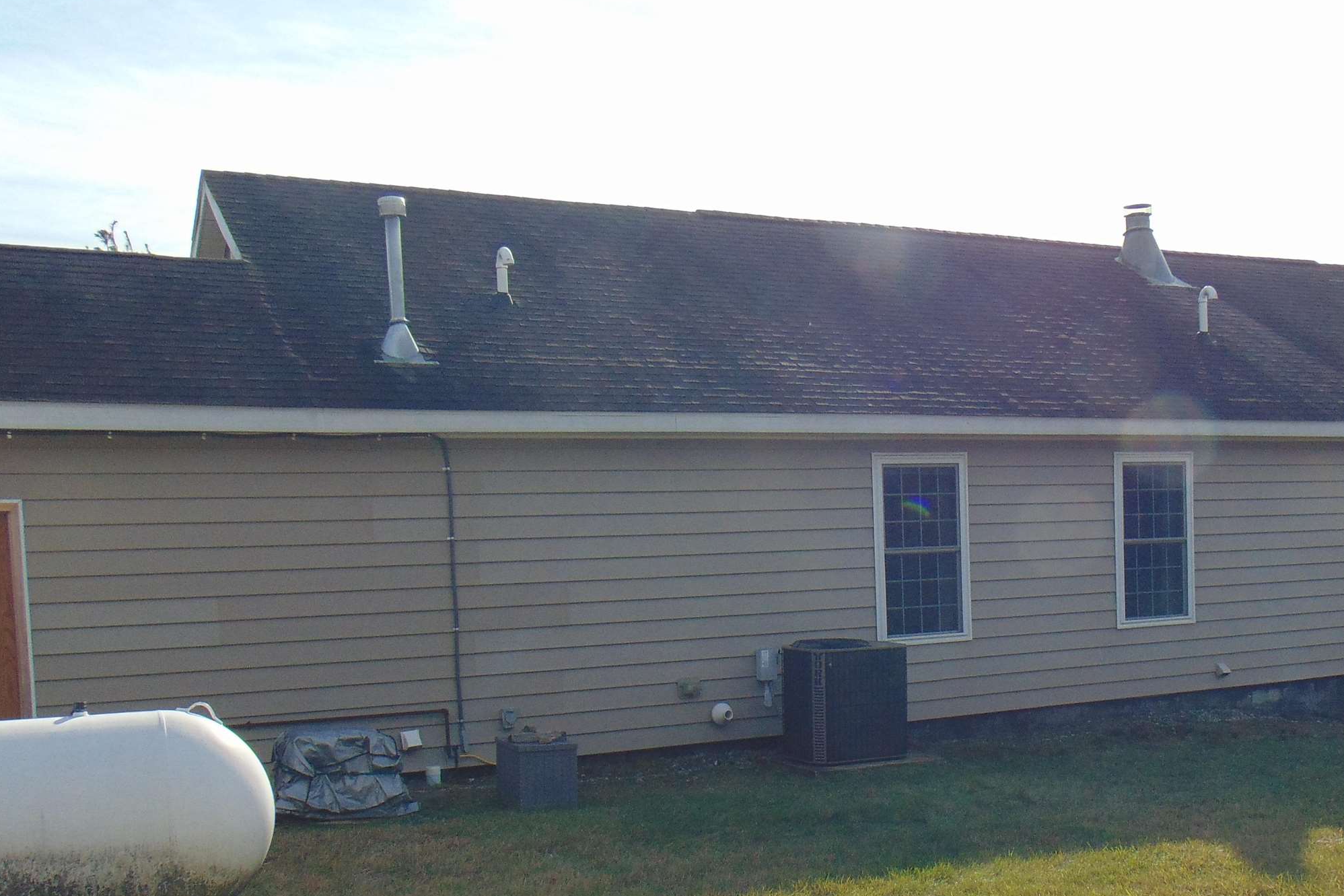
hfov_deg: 48.0
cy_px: 648
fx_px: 1493
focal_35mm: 40
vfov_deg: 32.9
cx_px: 847
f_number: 7.7
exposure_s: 1/250
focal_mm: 4.5
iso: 80
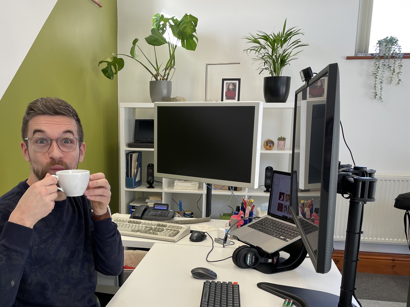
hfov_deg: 49.8
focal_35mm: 37
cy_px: 213
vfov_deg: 38.1
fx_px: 438
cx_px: 164
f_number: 1.6
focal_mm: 4.2
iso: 40
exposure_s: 1/100
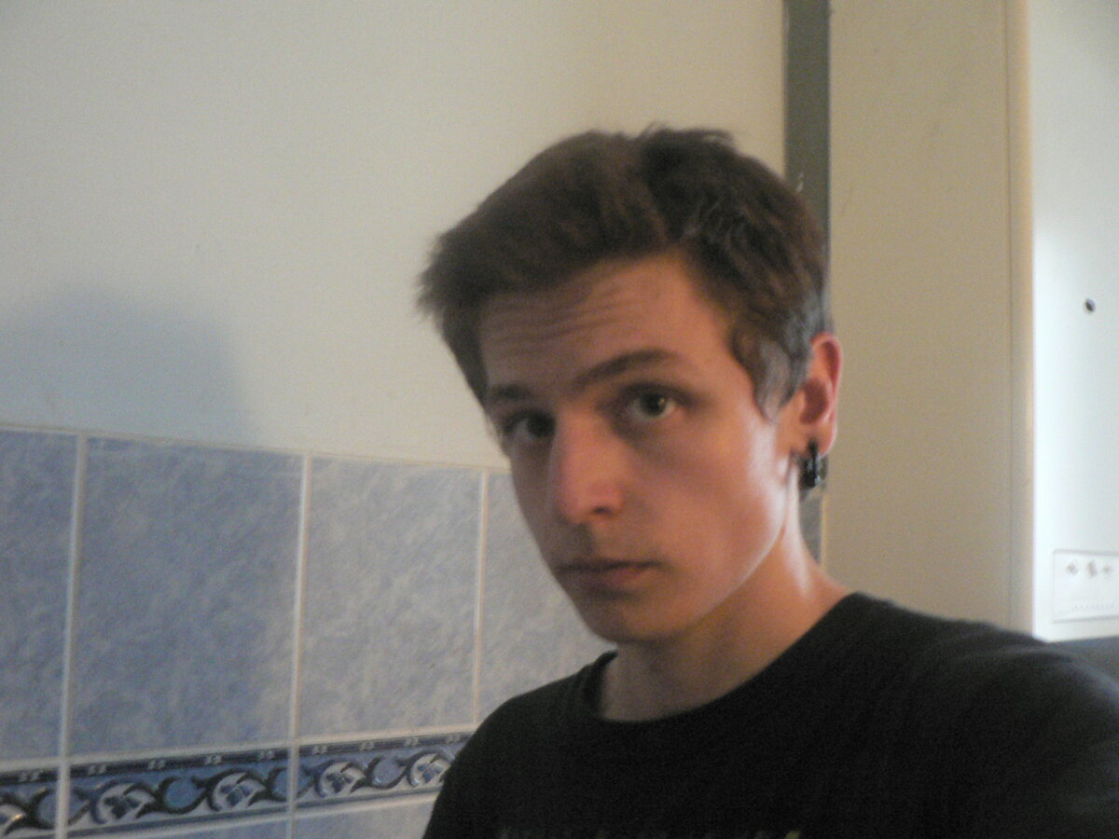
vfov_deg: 39.7
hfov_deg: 51.4
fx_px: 1164
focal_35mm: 36
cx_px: 560
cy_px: 420
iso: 400
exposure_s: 1/6
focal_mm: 6
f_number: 2.8
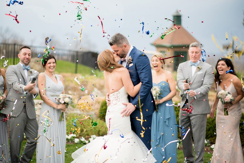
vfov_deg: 16.1
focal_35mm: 85
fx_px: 576
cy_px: 82
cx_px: 122
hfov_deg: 23.9
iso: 500
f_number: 1.8
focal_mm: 85
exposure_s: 1/800
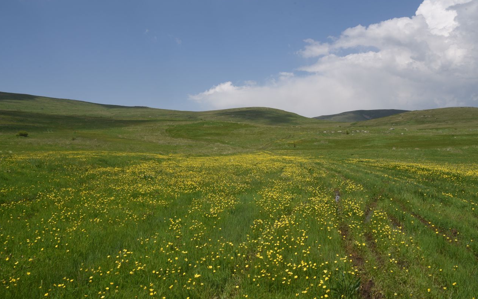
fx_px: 430
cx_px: 238
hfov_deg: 58.1
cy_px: 139
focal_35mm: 33
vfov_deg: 38.3
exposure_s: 1/160
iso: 100
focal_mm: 32
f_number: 13
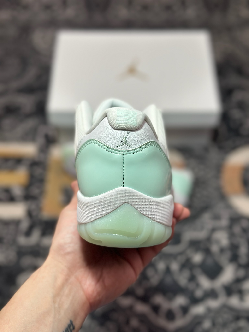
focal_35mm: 48
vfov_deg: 39.7
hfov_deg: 30.3
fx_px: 460
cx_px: 124
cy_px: 166
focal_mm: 6.86
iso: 80
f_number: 1.78
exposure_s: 1/843
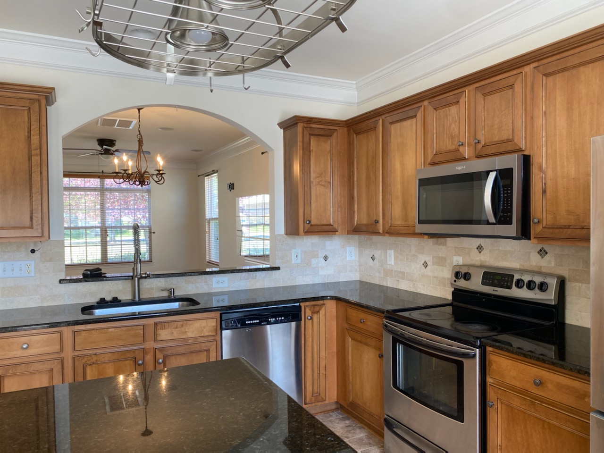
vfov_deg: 53.1
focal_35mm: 26
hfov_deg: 67.3
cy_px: 226
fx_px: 454
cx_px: 302
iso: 64
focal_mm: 4.25
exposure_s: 1/60
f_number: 1.8
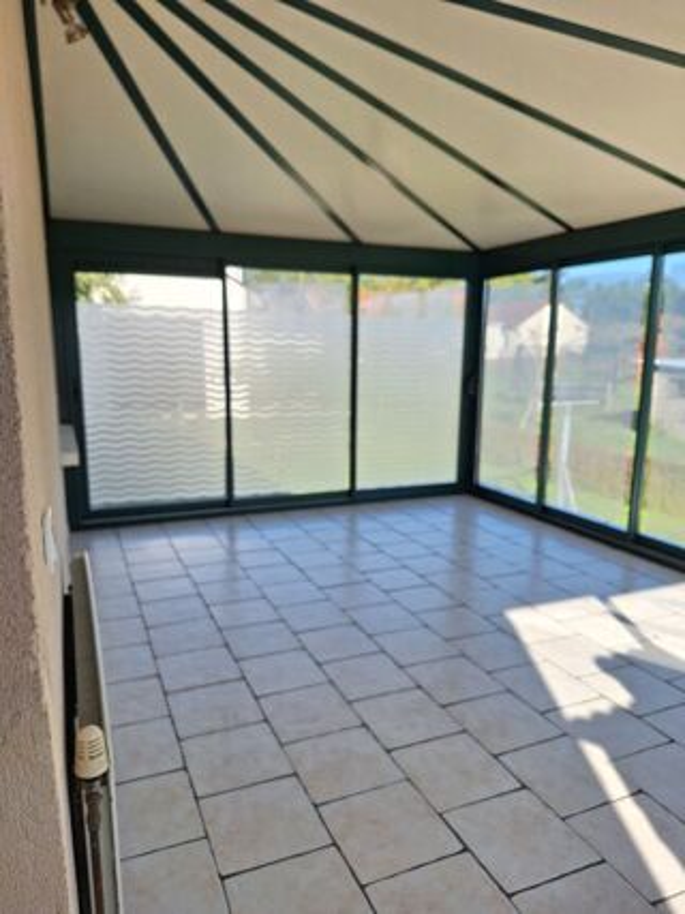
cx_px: 342
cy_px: 457
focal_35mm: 23
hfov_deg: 58.9
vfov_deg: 73.9
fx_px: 607
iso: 40
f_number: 1.8
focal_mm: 5.54
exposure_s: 1/1389
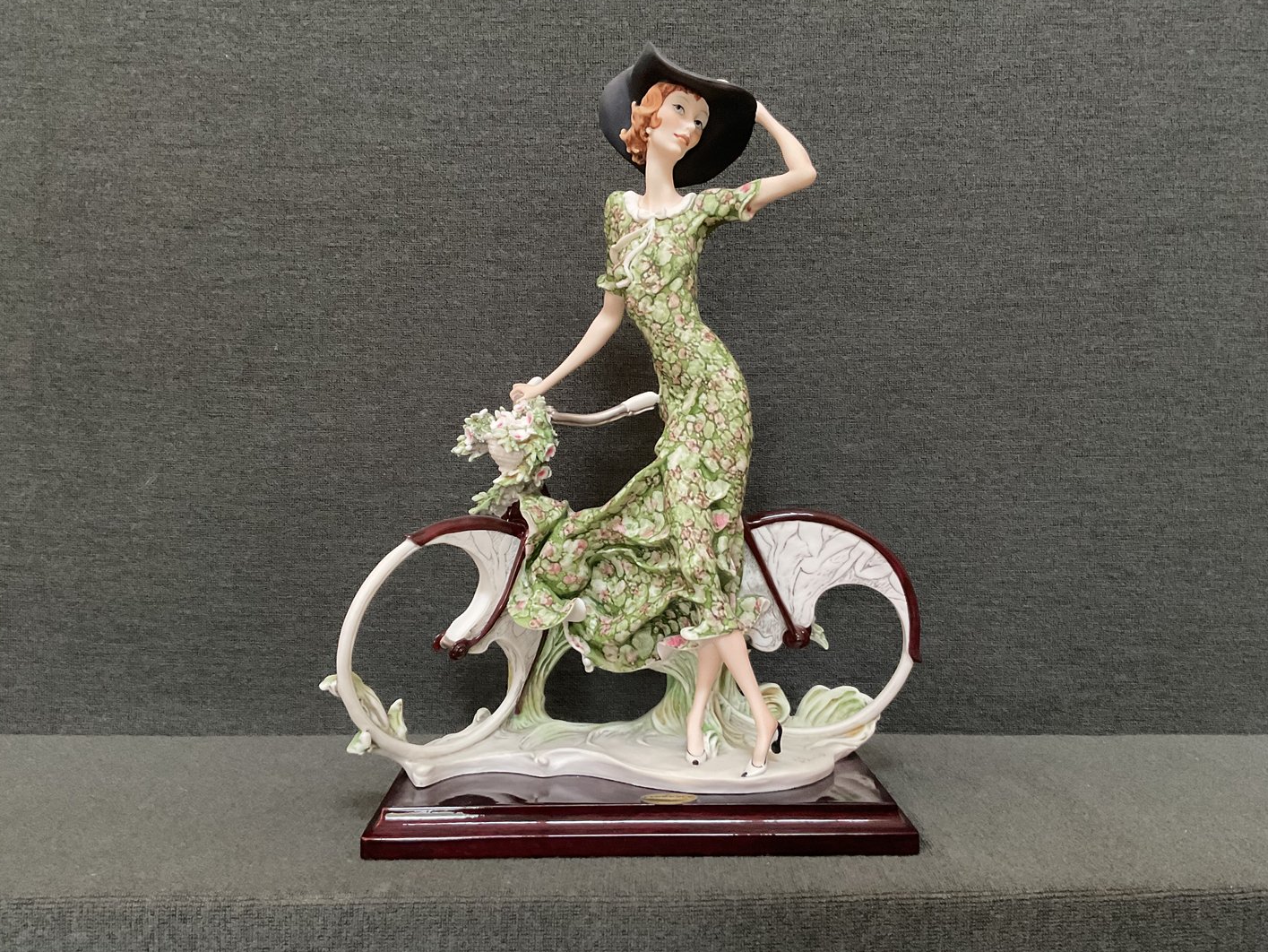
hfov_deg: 58.3
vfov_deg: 45.5
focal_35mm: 31
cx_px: 628
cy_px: 468
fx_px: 1136
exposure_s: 1/30
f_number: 1.8
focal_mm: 3
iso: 320
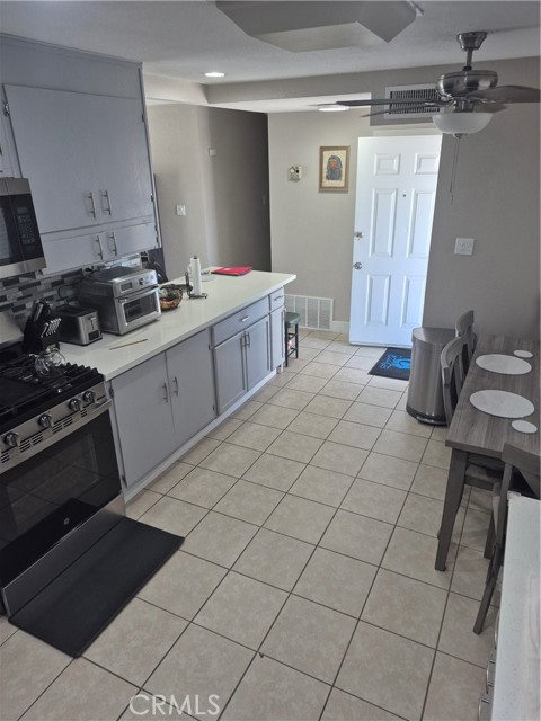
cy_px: 360
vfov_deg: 73.9
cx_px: 270
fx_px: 479
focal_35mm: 23
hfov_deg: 58.9
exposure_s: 1/120
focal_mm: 5.4
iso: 100
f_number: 1.8
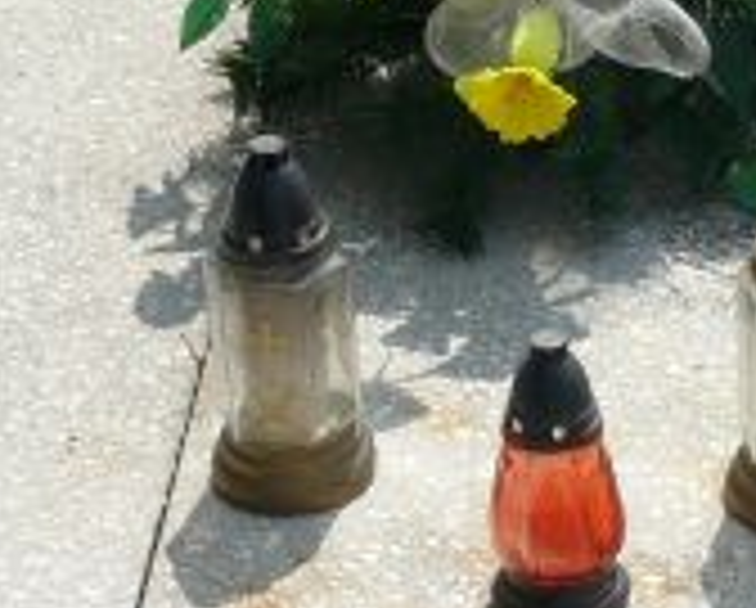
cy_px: 189
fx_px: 2914
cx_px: 558
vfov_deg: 11.9
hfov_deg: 14.7
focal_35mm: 130
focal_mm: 7.4
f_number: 5.6
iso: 100
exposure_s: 1/400
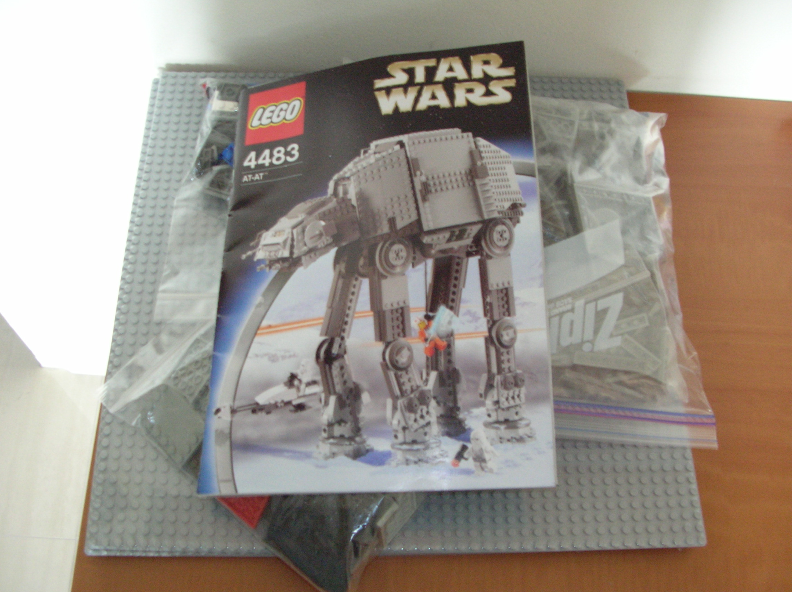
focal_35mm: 35
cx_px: 396
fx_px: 800
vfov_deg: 40.6
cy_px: 296
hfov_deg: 52.7
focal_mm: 5.8
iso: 200
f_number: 2.8
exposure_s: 1/1.3
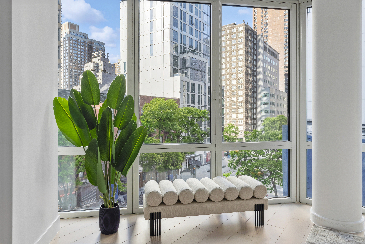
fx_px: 243
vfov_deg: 53.1
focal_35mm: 24
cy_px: 122
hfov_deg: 73.7
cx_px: 182
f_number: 13
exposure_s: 1/8
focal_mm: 24
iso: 100
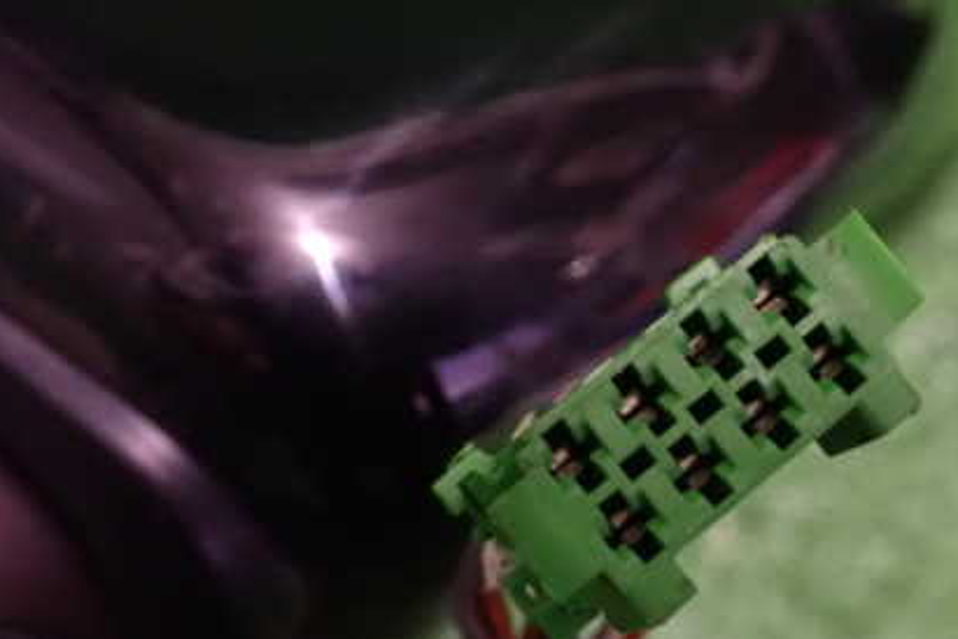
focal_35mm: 82
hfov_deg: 24.7
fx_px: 2182
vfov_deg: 16.6
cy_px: 469
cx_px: 618
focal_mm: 9.65
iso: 1600
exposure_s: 1/13
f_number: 3.3
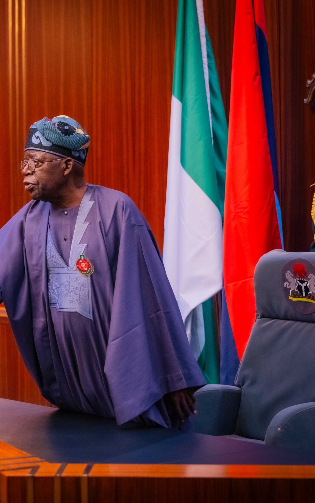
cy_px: 253
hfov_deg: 13.3
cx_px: -4
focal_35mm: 97
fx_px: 1333
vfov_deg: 21.4
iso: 3200
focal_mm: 63
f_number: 3.2
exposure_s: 1/125
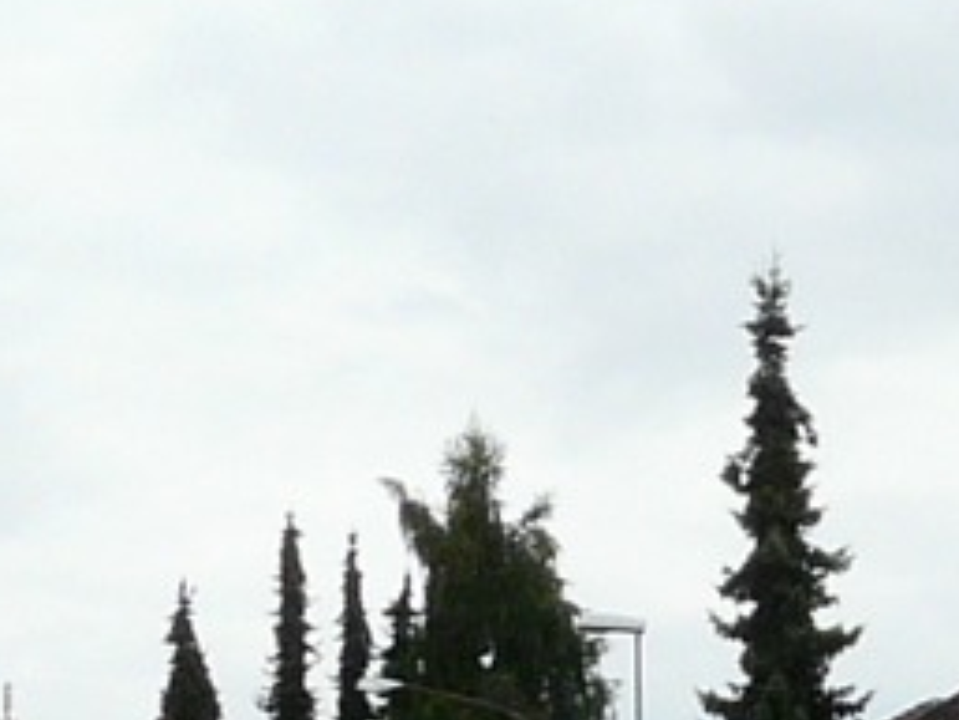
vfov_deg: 13.0
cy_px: 989
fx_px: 3021
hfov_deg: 16.5
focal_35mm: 109
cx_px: 1429
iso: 100
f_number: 5.6
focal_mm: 4.6
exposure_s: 1/400
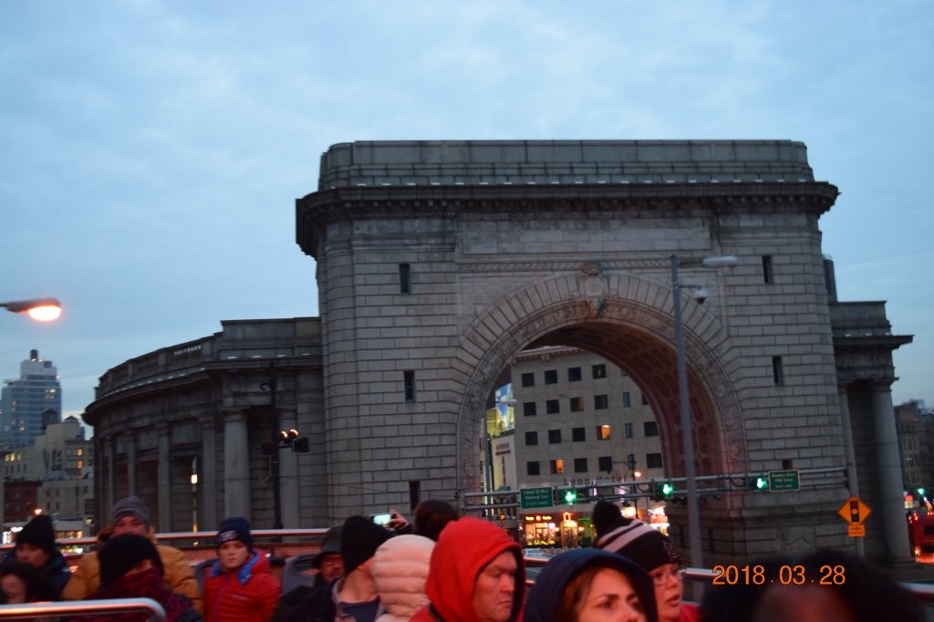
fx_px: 1089
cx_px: 467
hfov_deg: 46.4
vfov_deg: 31.9
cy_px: 311
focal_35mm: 42
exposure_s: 1/30
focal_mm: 28
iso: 1600
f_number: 4.2
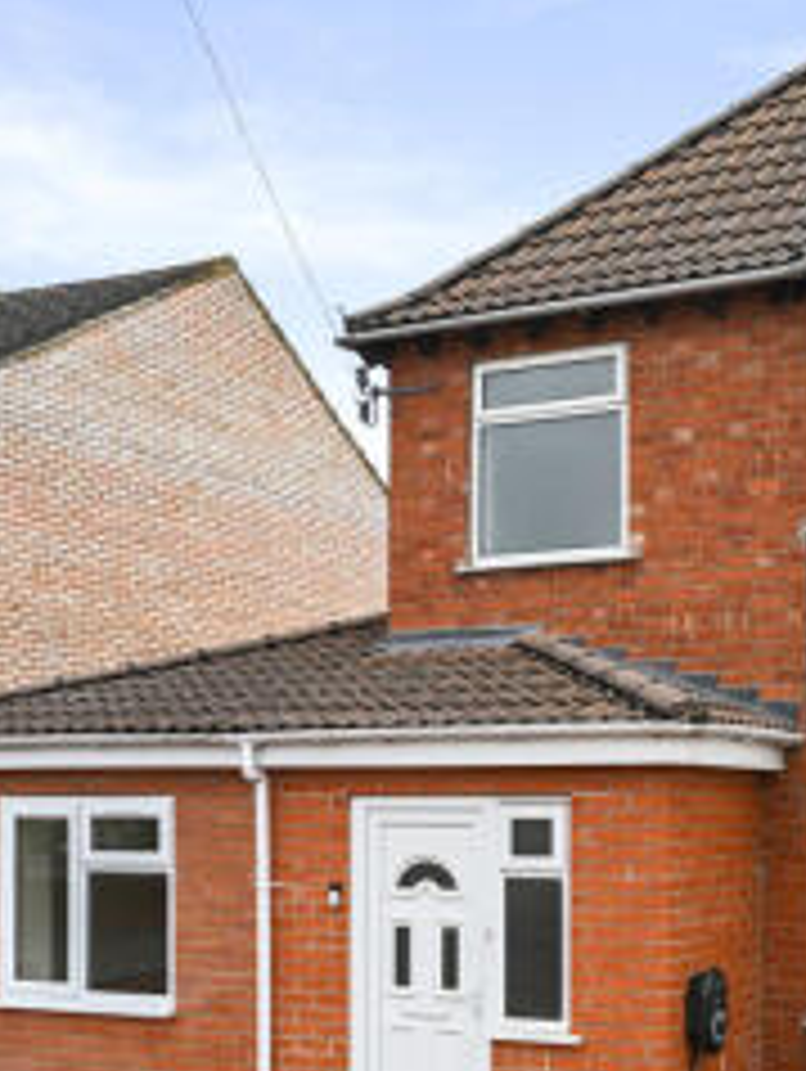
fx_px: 1517
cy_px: 596
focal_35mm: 49
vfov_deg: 38.9
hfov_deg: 29.1
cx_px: 635
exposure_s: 1/125
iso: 110
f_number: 7.1
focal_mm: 25.5
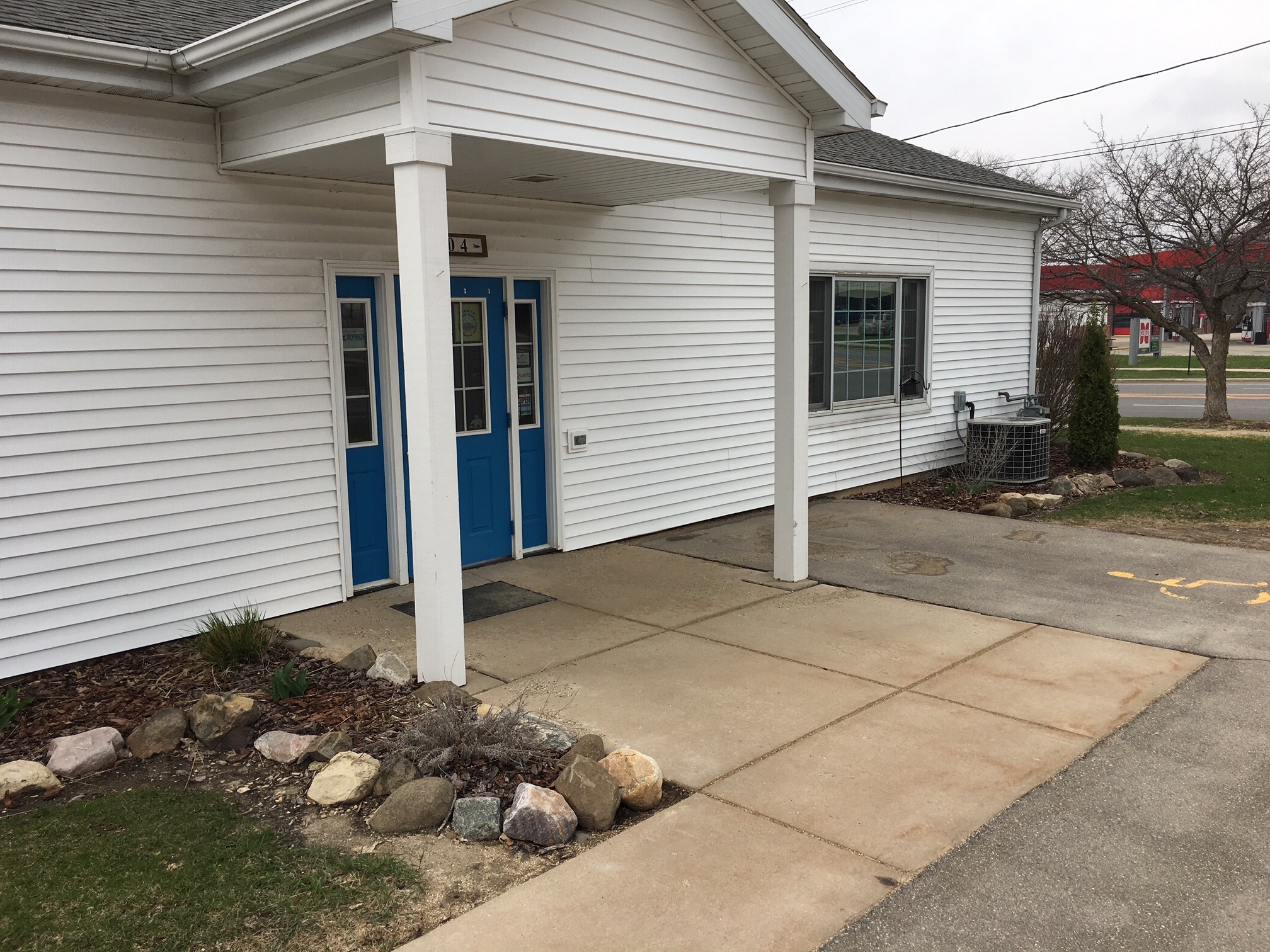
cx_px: 635
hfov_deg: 61.7
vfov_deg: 48.2
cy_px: 476
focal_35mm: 29
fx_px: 1064
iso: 25
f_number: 2.2
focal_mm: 4.15
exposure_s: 1/1508
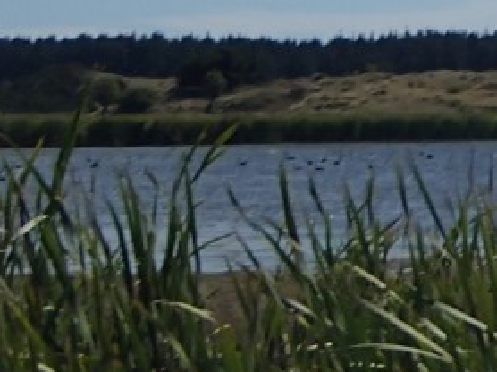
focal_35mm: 254
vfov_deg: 5.8
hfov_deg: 7.6
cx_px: 894
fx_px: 3644
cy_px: 75
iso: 100
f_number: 14
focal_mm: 8.8
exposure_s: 1/160
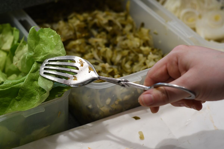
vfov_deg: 18.2
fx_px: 467
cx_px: 112
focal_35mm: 75
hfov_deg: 27.0
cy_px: 74
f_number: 4
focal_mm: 50
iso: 400
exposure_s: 1/200
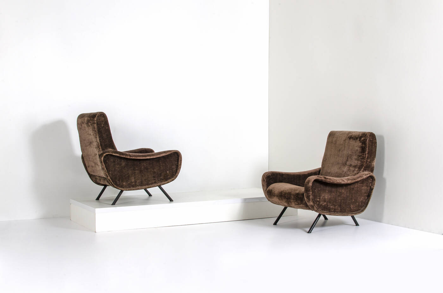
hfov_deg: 37.9
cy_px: 146
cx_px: 222
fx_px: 645
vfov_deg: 25.6
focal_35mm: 52
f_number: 18
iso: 100
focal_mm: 35
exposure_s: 1/160
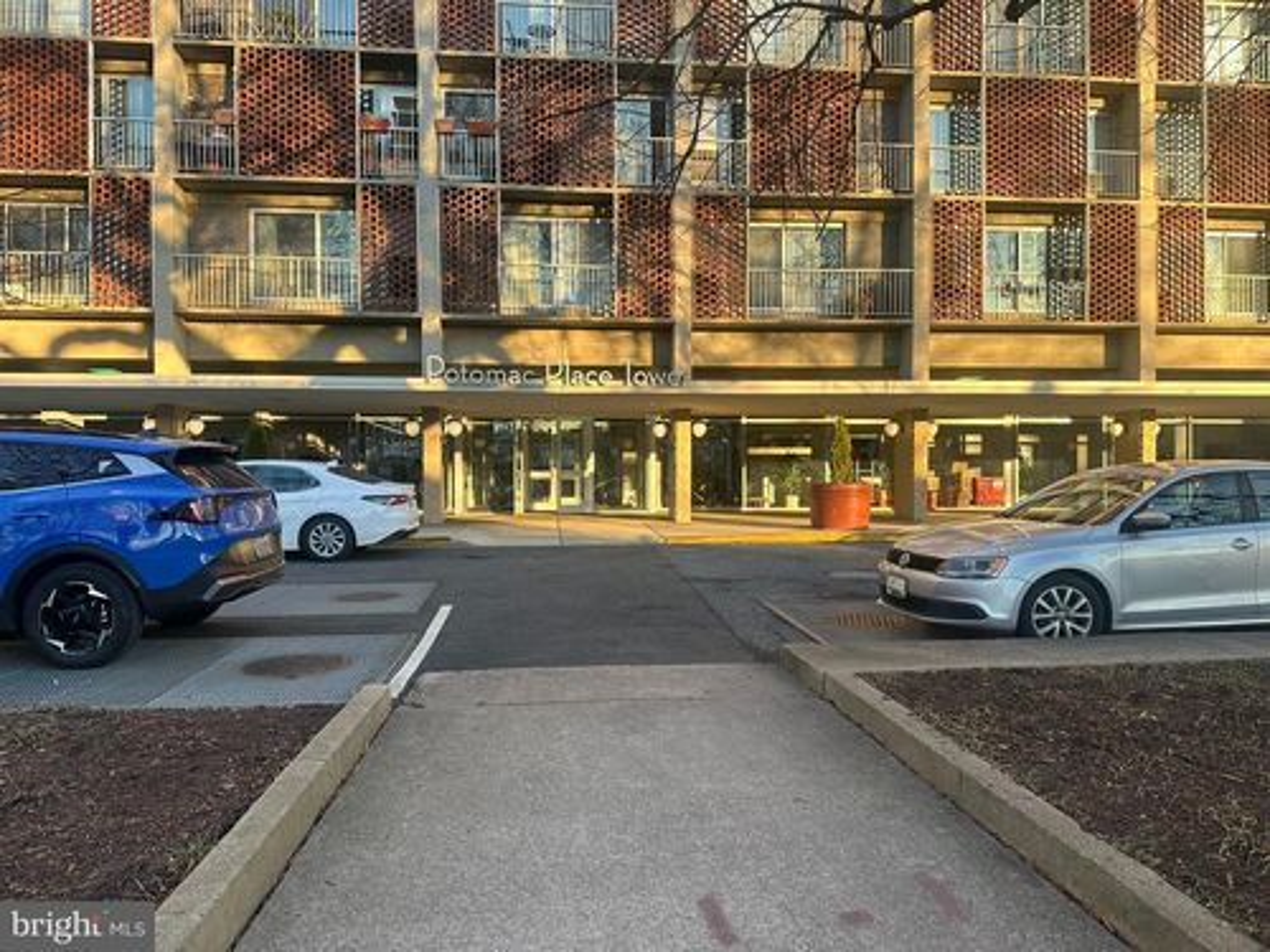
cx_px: 635
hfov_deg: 71.6
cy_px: 476
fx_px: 881
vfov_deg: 56.8
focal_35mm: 24
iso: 80
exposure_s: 1/404
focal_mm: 6.86
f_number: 1.78
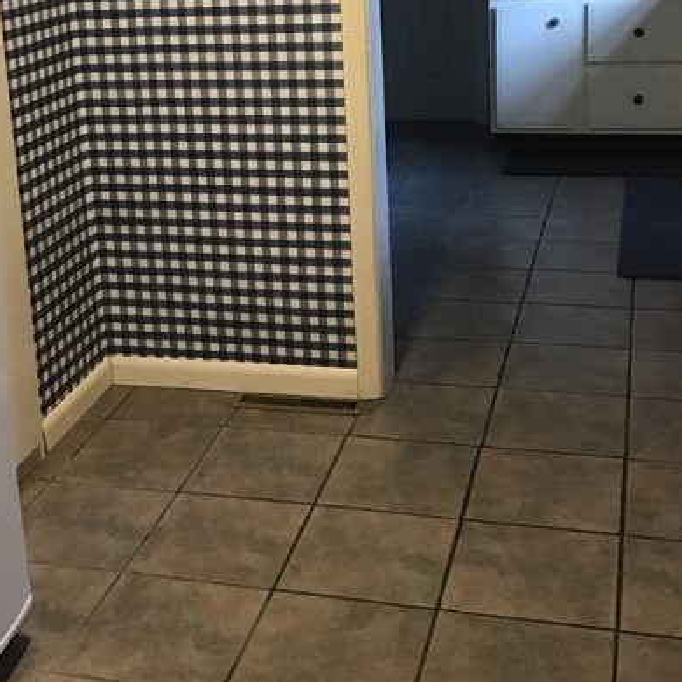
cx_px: 245
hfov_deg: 31.5
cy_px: 138
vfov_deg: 30.9
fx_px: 1204
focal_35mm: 54
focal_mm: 3.3
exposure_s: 1/30
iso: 160
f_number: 2.4
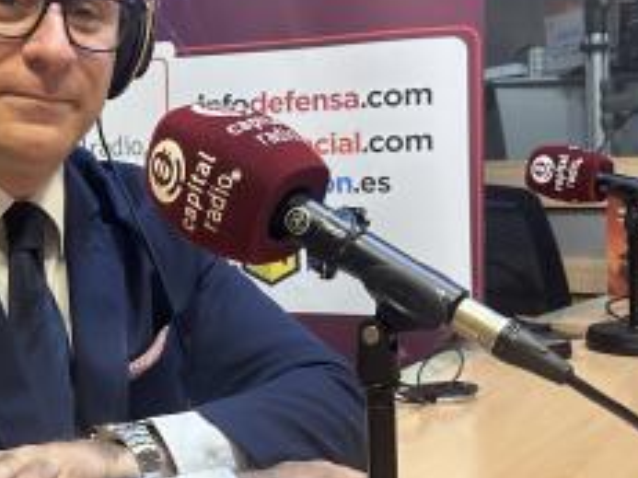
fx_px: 958
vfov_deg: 28.0
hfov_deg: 35.7
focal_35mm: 52
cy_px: 209
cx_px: 130
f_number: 1.78
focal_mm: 6.86
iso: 250
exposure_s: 1/50
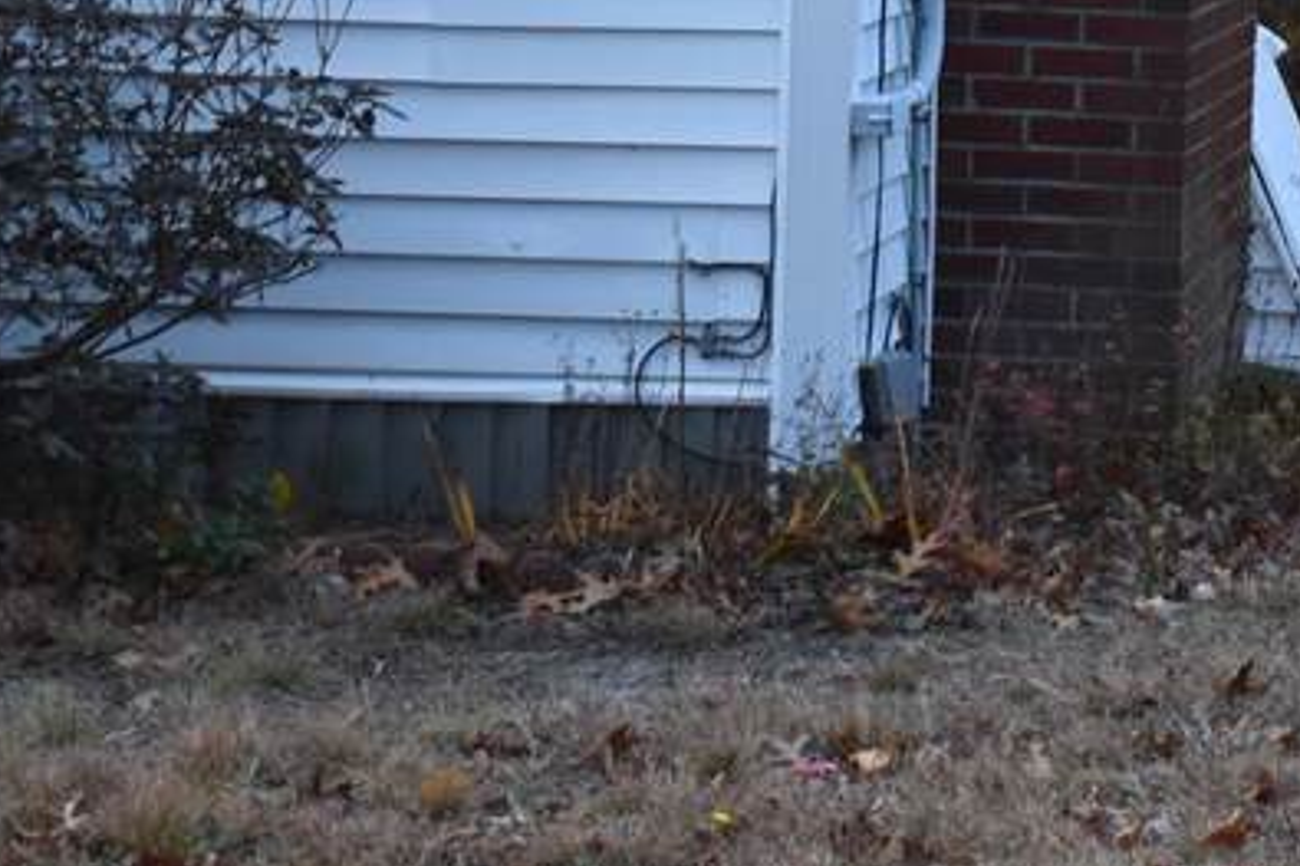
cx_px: 1316
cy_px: -341
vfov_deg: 7.7
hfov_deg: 11.6
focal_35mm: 175
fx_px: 6316
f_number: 4.8
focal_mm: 36
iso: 560
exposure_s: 1/250
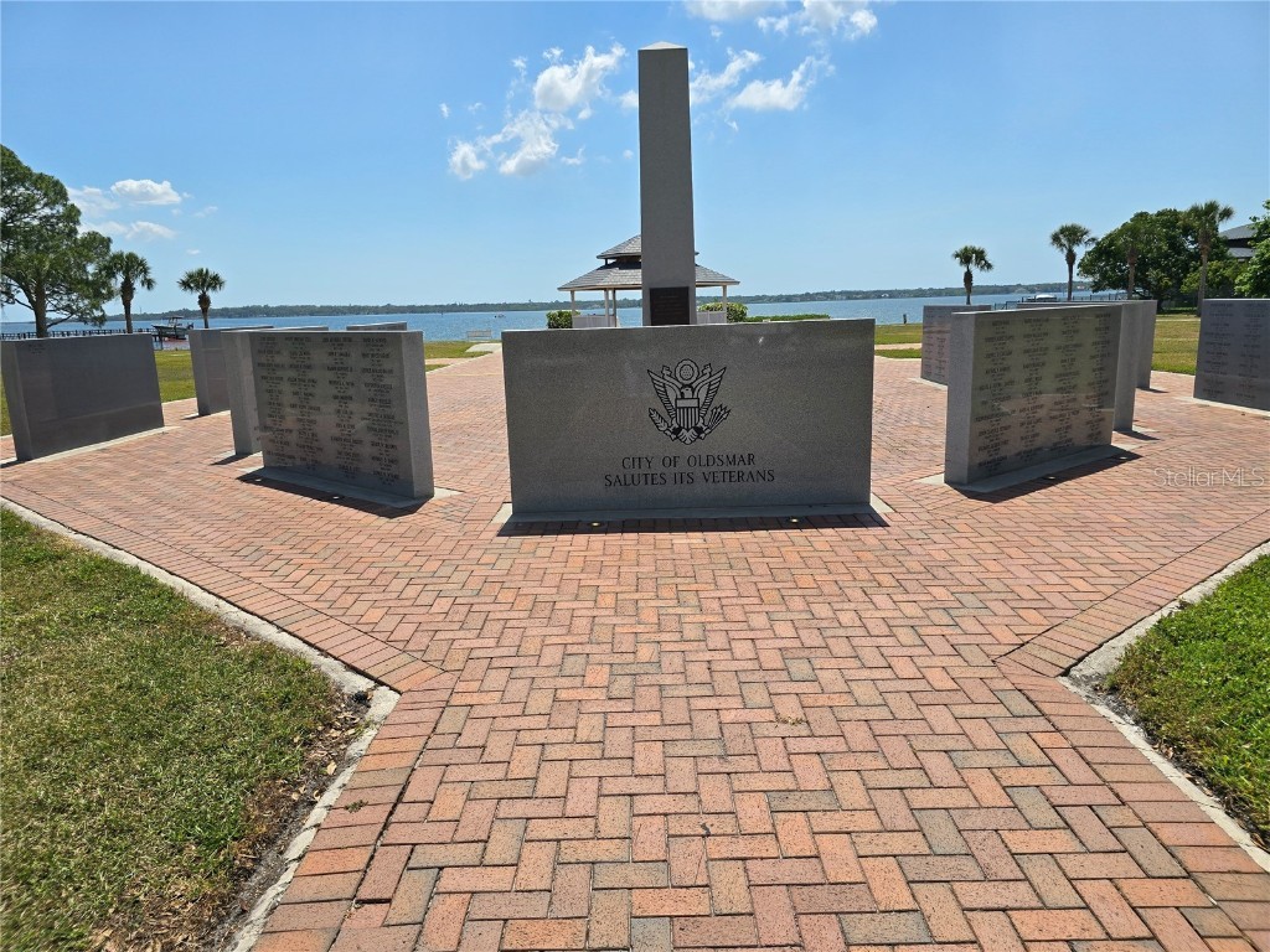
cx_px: 635
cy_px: 476
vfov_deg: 58.9
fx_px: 844
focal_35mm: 23
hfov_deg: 73.9
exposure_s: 1/1189
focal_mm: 6.3
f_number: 1.7
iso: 12
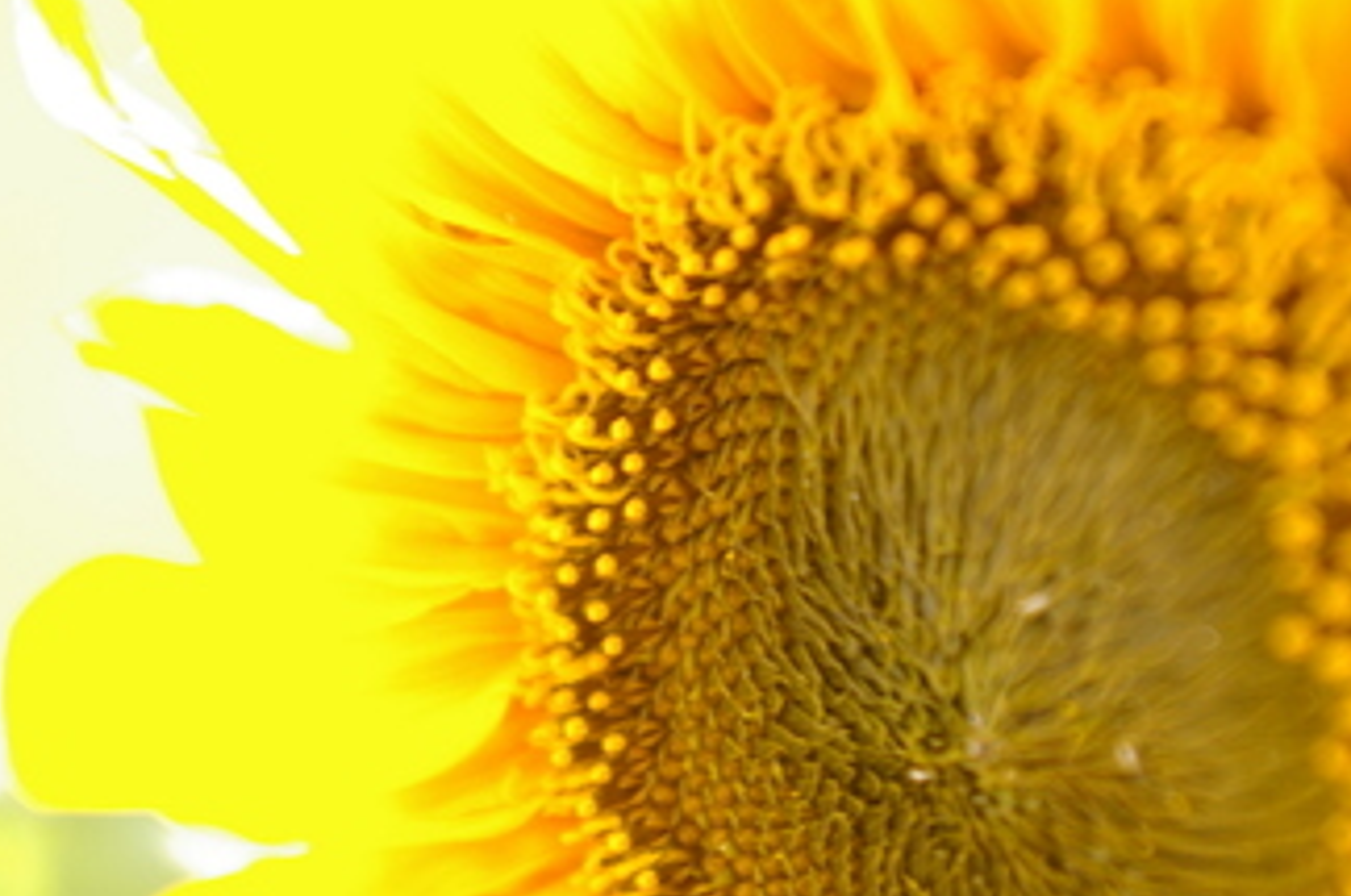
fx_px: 3035
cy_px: 500
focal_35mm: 81
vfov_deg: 16.8
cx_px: 567
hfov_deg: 25.1
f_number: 4.5
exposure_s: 1/60
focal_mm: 38
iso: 200
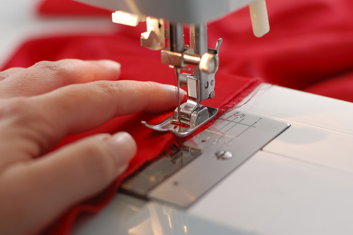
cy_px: 118
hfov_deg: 27.0
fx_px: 734
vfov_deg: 18.1
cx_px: 176
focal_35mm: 75
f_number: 4
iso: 200
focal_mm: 50
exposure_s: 1/60
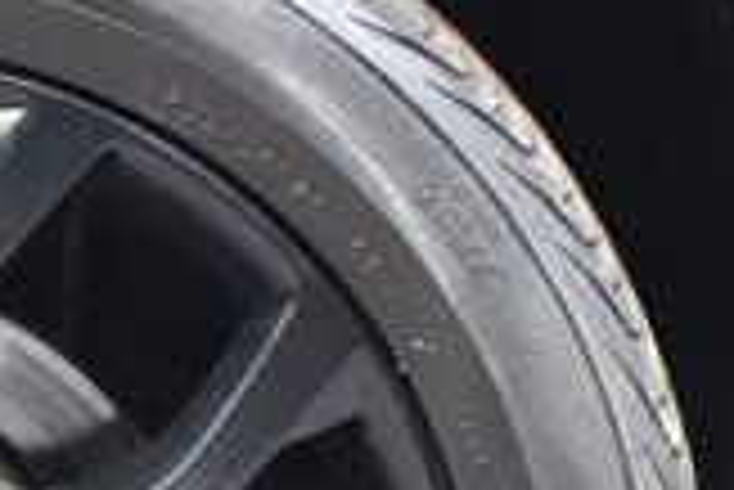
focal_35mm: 577
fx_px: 11775
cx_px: -225
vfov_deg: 2.4
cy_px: 596
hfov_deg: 3.6
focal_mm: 98
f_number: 4.8
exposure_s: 1/160
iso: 800
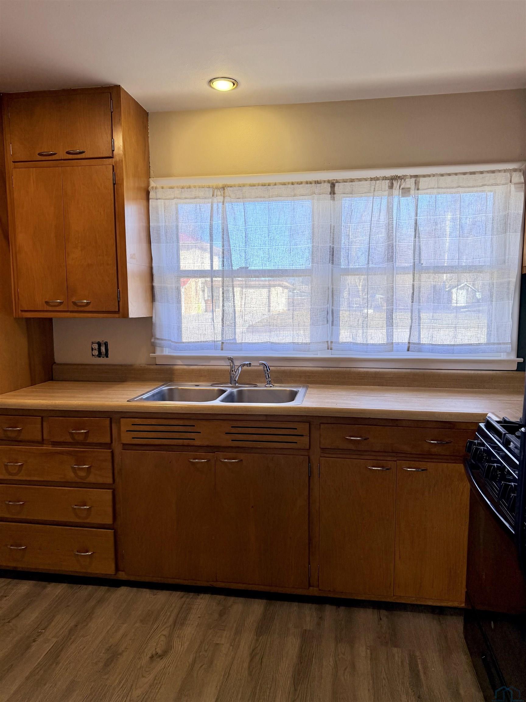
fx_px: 486
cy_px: 351
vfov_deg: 71.6
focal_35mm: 24
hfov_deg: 56.8
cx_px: 263
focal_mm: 6.76
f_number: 1.78
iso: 80
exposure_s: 1/228
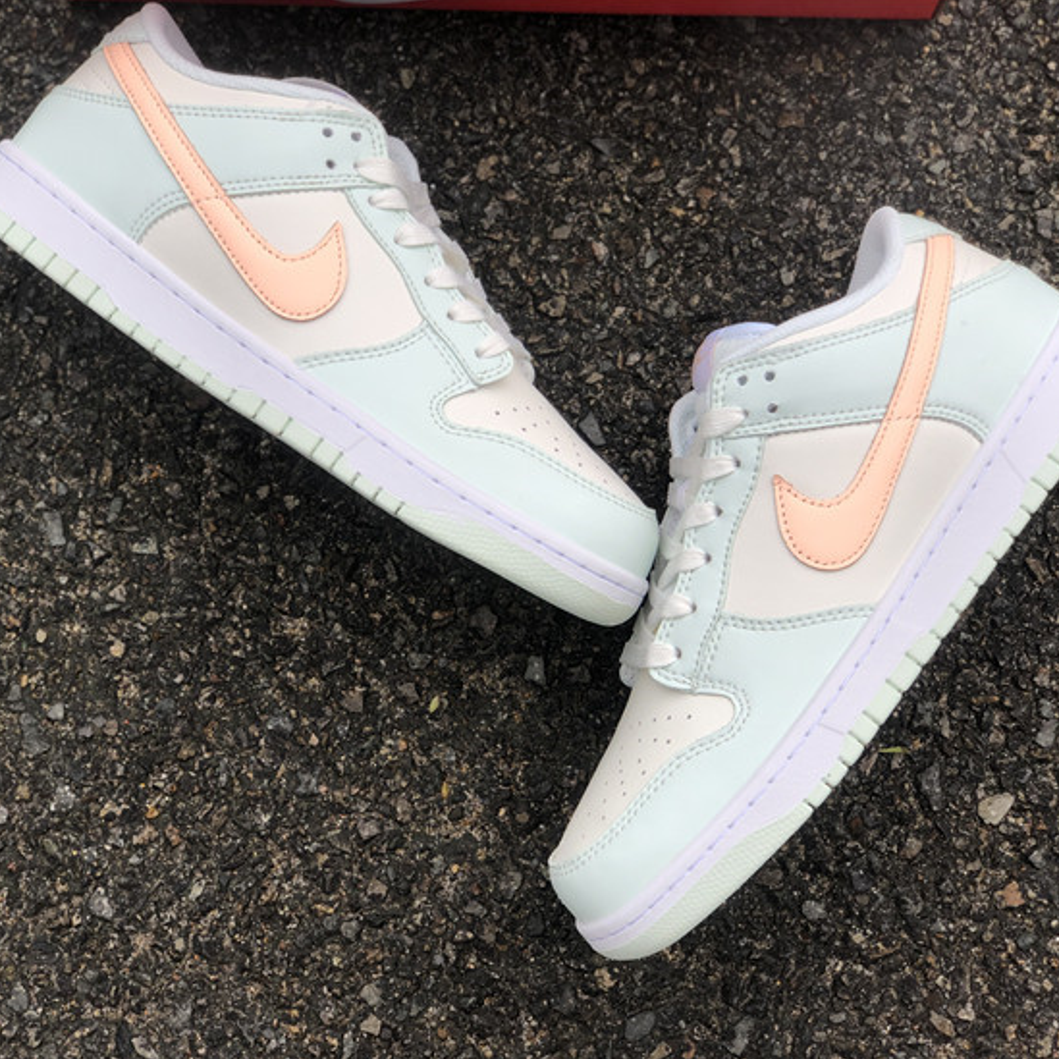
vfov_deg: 27.7
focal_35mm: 62
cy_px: 531
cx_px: 488
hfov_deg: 27.7
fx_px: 2146
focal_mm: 6
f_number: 2.4
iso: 16
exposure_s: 1/232
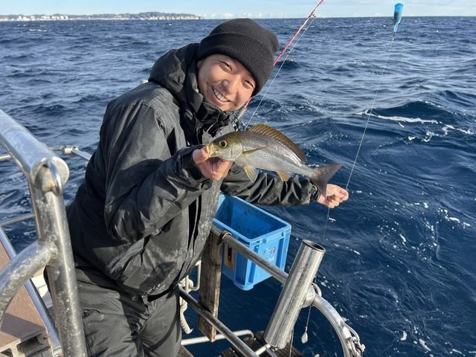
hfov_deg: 67.3
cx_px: 238
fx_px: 358
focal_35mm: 26
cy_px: 178
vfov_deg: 53.1
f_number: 1.5
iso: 50
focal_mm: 5.7
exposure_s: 1/1209
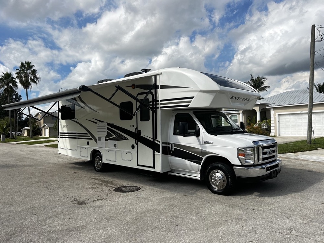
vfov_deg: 53.1
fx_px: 243
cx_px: 162
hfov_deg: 67.3
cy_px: 122
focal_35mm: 26
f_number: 1.5
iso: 50
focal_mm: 5.7
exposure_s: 1/5319
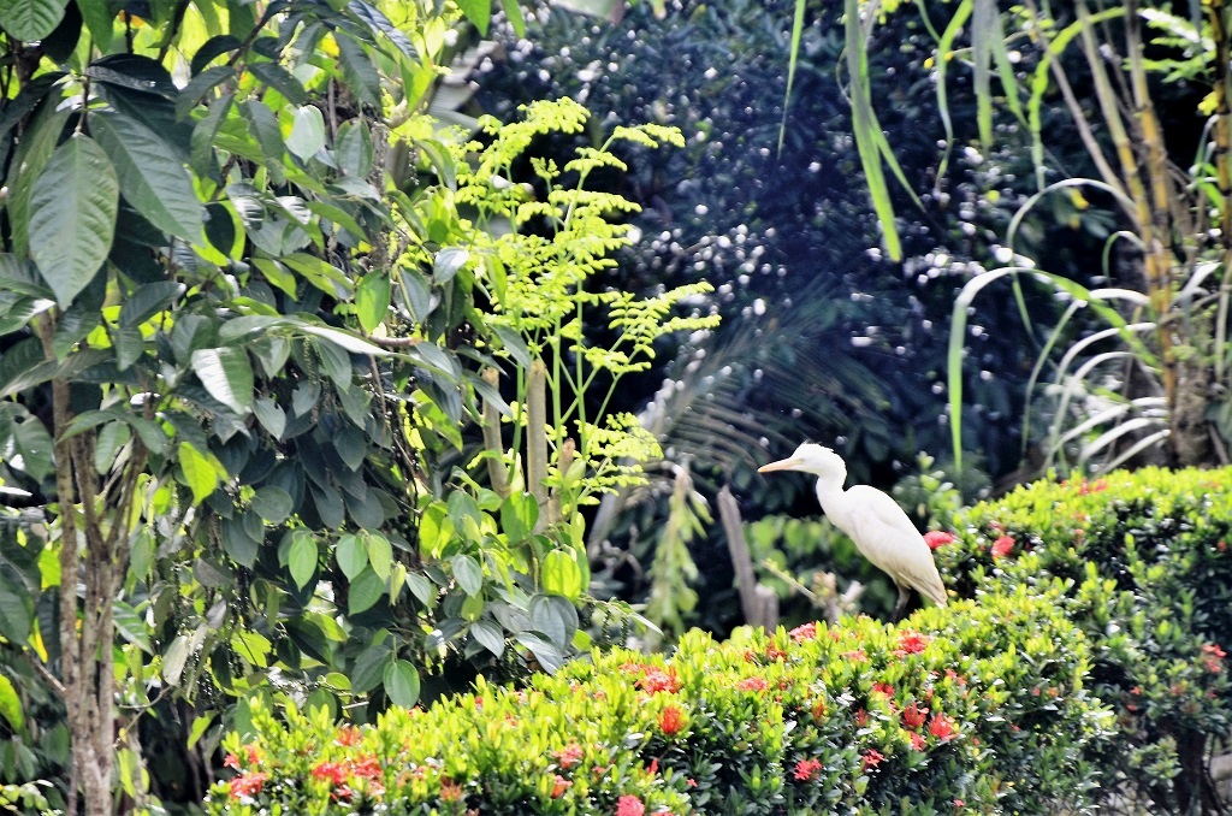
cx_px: 616
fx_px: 5378
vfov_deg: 8.7
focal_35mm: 158
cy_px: 408
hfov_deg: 13.1
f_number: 5.6
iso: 200
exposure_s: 1/180
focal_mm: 105
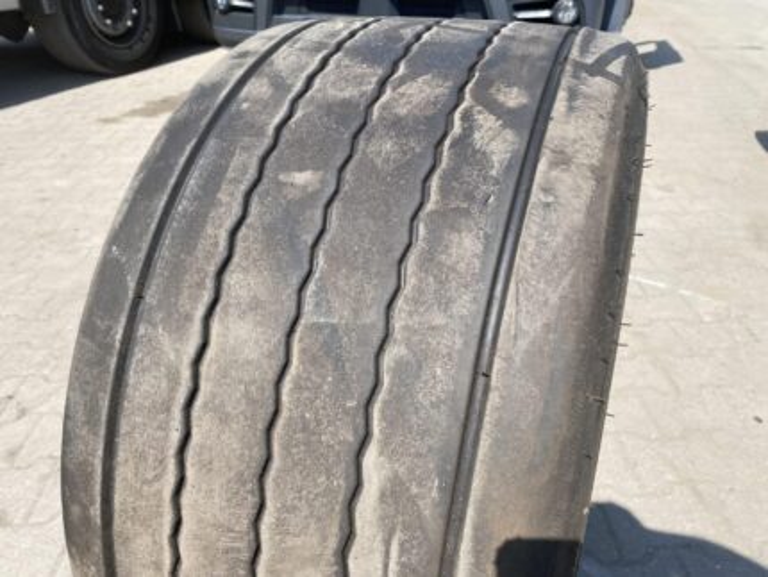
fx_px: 577
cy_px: 288
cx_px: 384
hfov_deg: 67.3
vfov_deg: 53.1
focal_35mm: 26
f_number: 1.8
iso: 32
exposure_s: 1/1898
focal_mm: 4.25
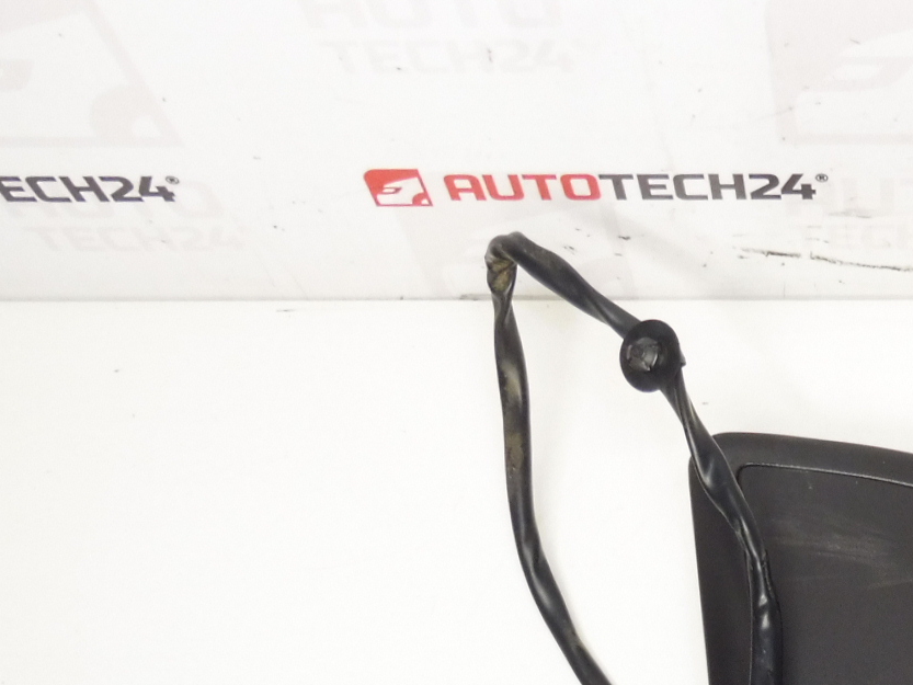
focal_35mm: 59
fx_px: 1556
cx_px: 925
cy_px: 754
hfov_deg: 30.3
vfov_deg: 23.3
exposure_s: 1/60
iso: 200
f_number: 3.5
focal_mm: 4.3
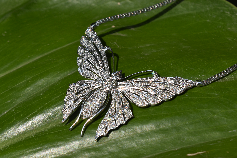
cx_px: 118
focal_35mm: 82
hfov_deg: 24.6
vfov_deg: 16.6
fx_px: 544
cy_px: 79
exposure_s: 1/500
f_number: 11
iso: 200
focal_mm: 55
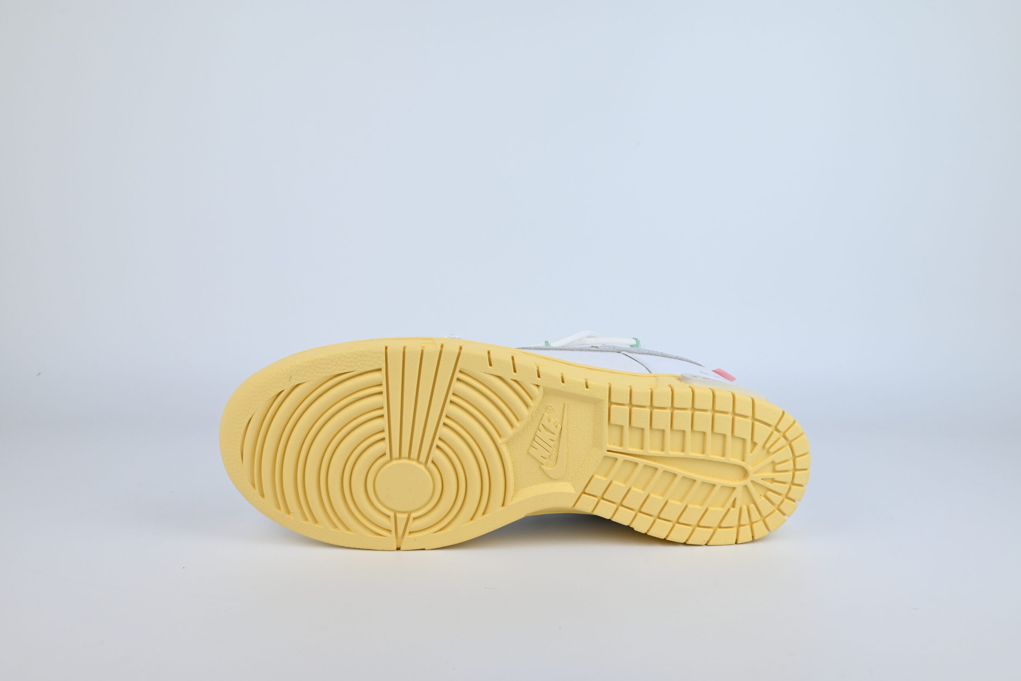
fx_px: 894
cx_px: 510
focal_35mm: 32
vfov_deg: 41.7
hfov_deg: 59.5
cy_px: 340
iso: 500
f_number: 18
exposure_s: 1/125
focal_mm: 31.5
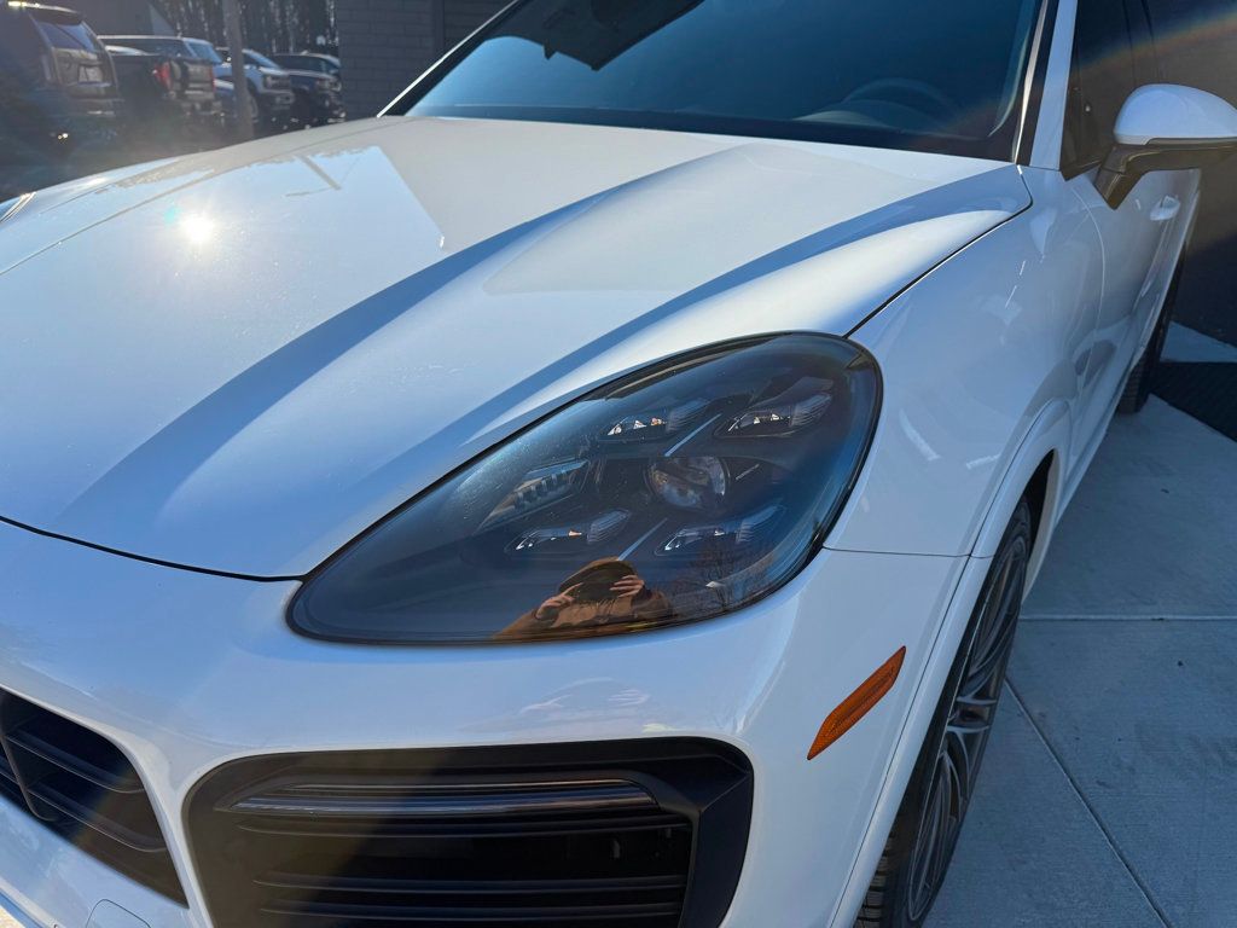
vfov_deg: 56.8
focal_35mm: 24
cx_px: 618
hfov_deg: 71.6
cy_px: 464
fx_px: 858
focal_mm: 6.76
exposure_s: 1/3279
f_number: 1.78
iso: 80
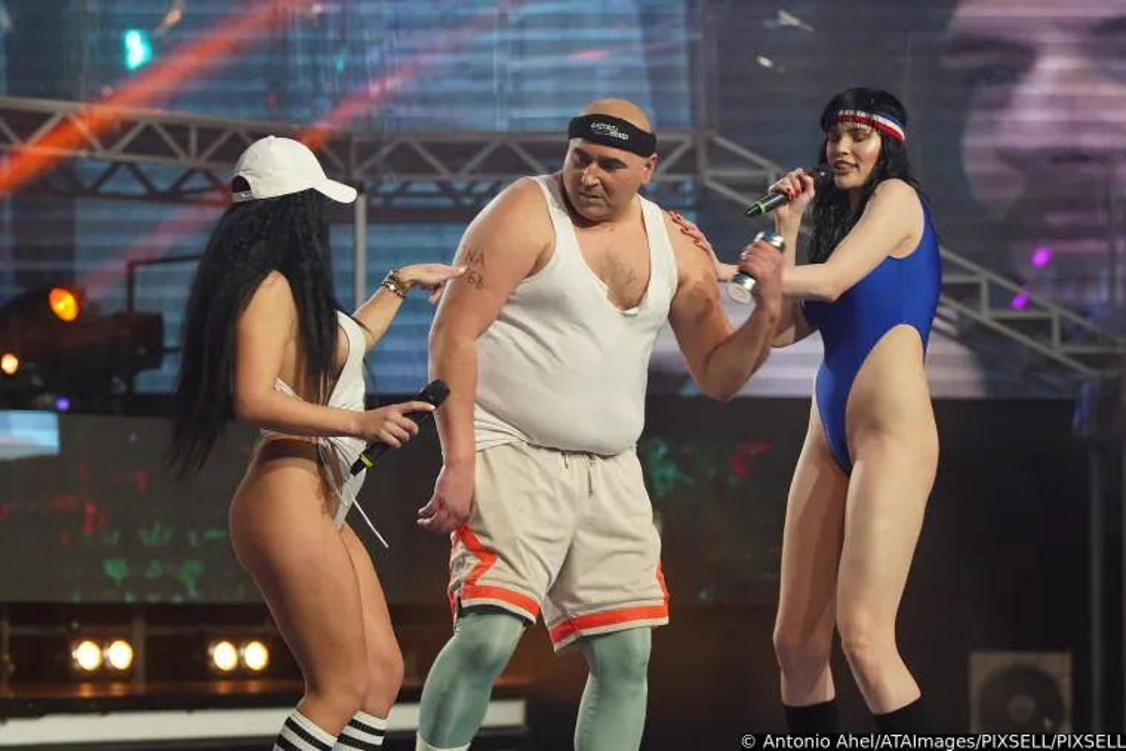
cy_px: 376
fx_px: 4129
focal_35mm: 132
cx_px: 563
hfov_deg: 15.5
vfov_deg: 10.4
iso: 800
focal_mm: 88
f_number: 2.8
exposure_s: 1/200
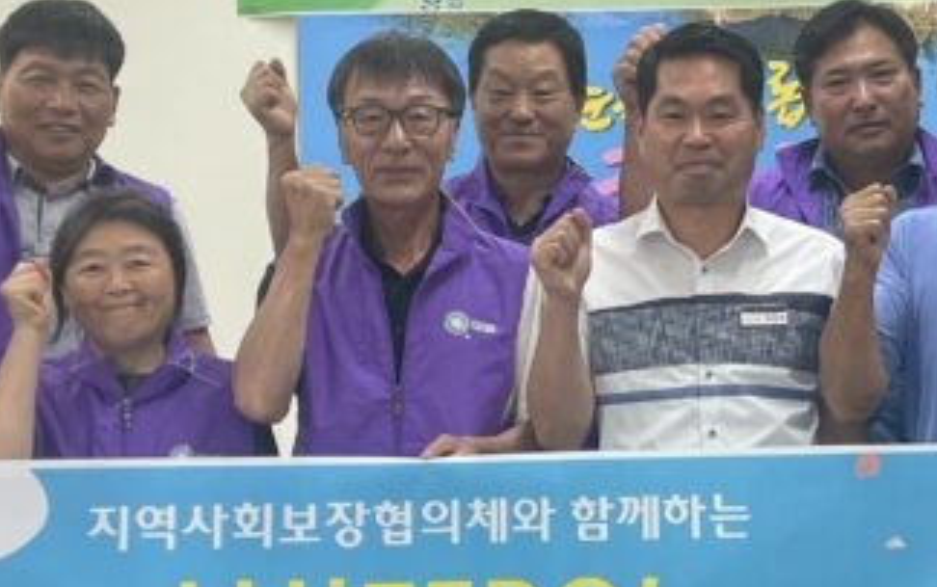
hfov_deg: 23.6
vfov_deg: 15.0
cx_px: 659
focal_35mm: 87
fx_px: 2223
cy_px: 202
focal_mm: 4.2
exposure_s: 1/121
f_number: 1.6
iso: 100
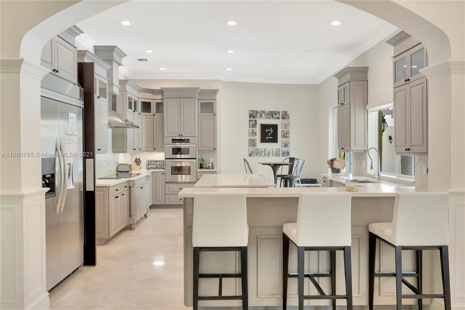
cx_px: 232
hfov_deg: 61.9
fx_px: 387
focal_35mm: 30
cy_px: 155
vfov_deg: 43.6
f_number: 8
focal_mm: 20
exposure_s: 1/20
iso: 640
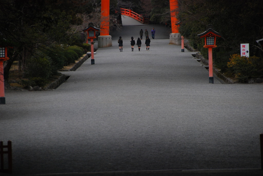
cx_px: 132
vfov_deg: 4.6
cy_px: 88
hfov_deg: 6.9
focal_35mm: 300
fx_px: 2194
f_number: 5.6
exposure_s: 1/160
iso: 400
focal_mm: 200
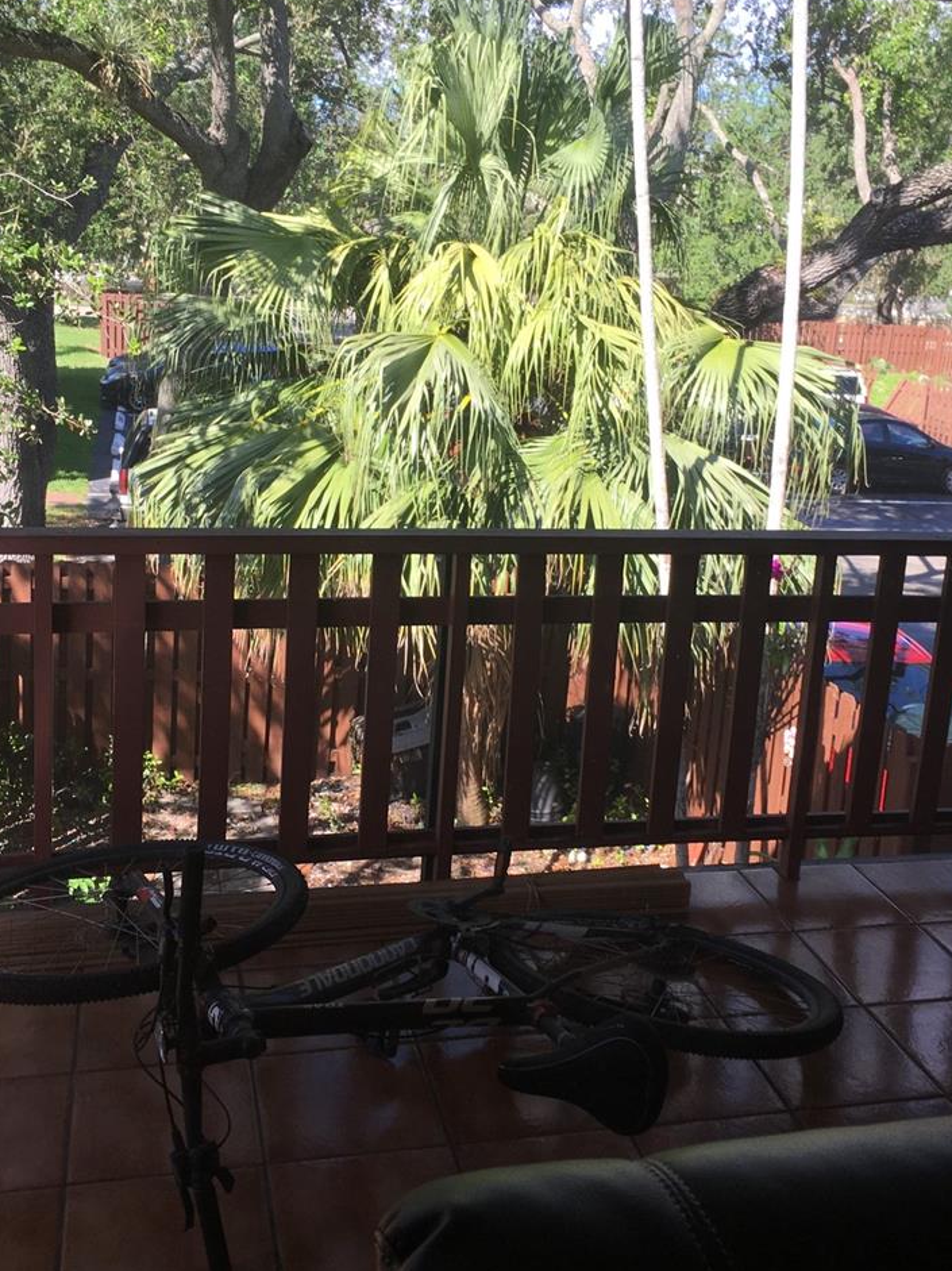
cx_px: 469
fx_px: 1358
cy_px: 552
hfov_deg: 38.6
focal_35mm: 37
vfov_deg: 50.0
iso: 25
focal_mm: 4.15
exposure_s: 1/250
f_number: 2.2
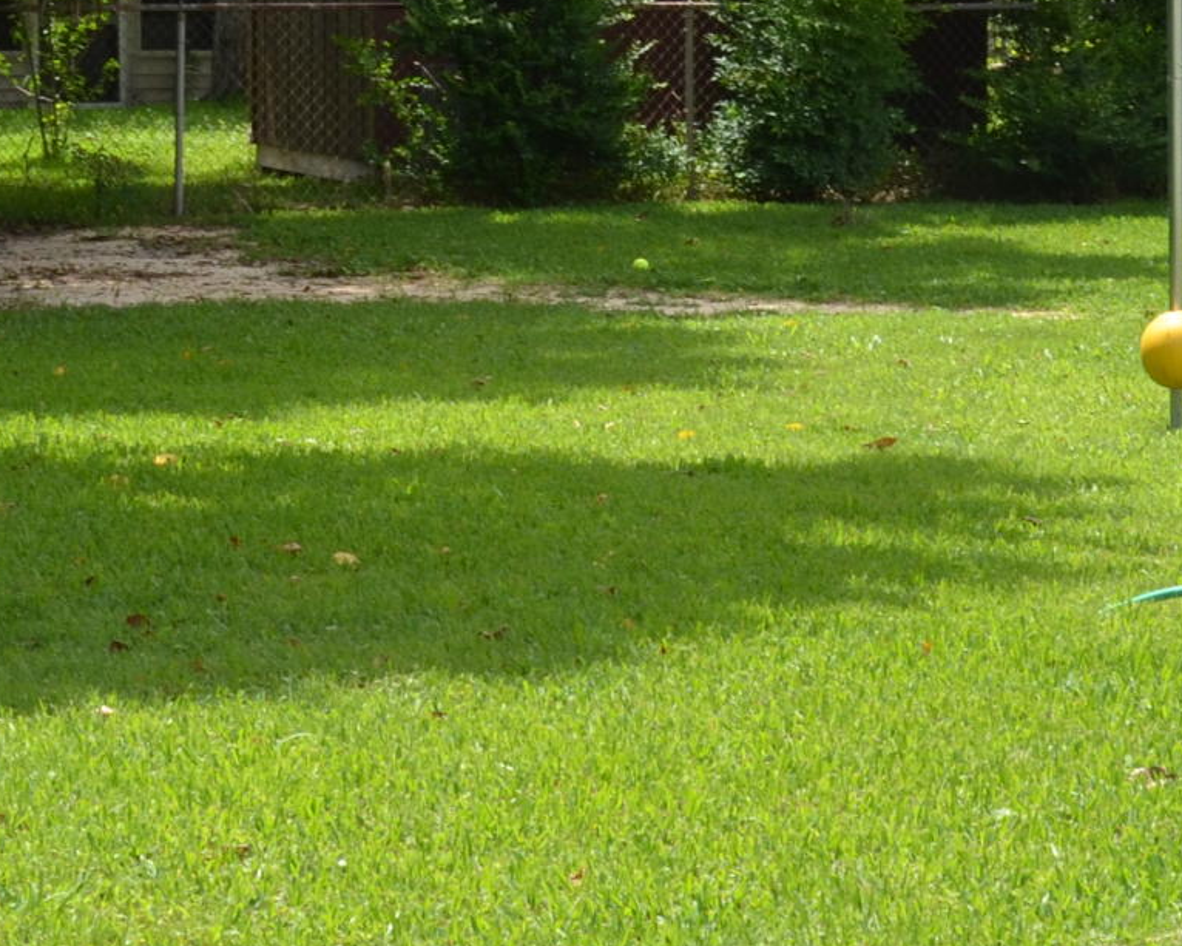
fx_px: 4618
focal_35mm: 132
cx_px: 739
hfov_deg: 14.6
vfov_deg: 11.7
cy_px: 350
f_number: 8
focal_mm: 24
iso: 100
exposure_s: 1/200
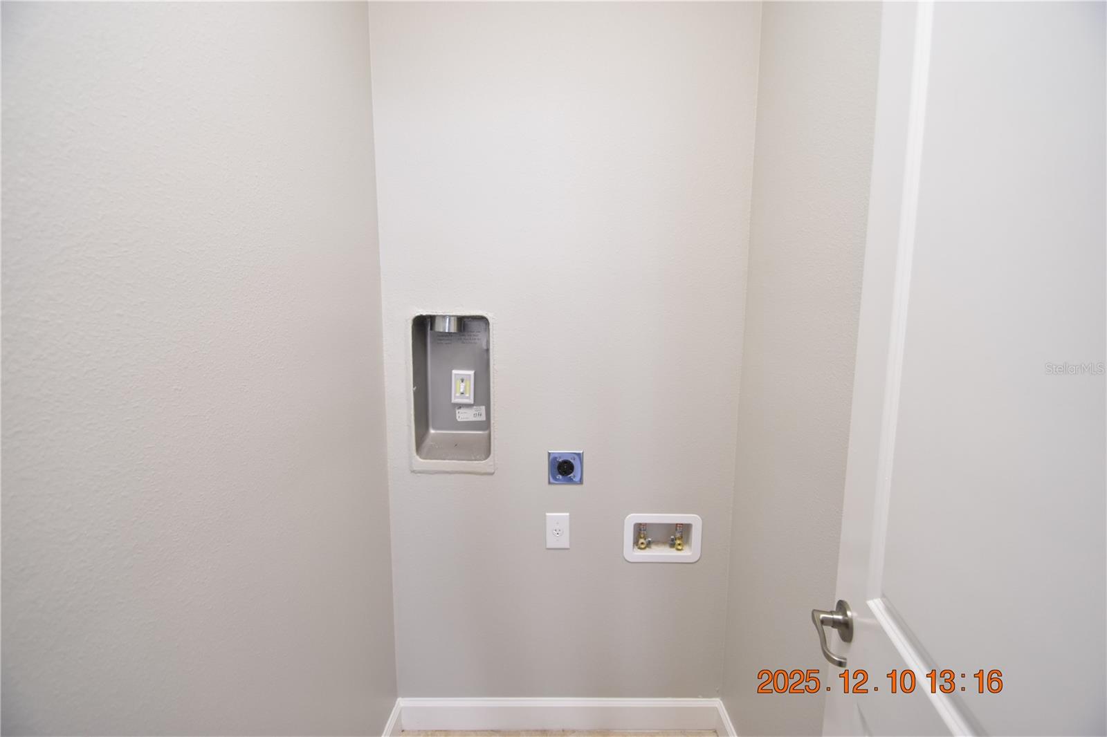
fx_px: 461
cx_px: 554
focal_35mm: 15
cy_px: 368
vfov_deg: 77.3
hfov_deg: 100.4
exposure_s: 1/45
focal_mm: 10
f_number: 3.5
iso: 800
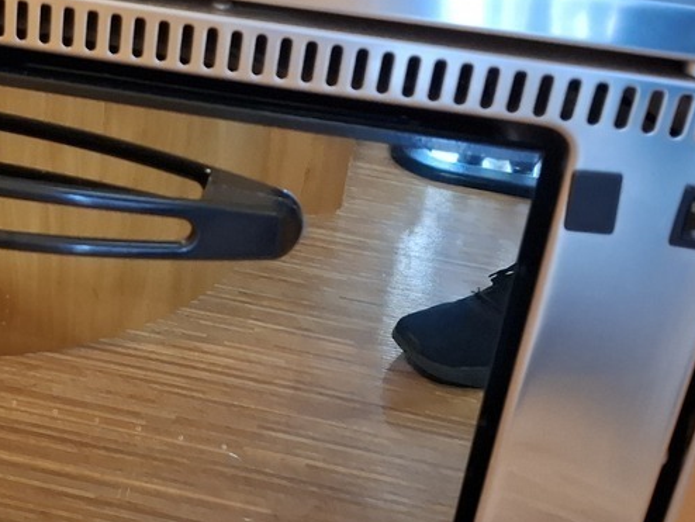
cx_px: 53
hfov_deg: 27.8
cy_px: 288
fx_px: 1346
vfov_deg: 21.9
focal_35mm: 67
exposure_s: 1/25
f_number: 1.8
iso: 640
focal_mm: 5.54
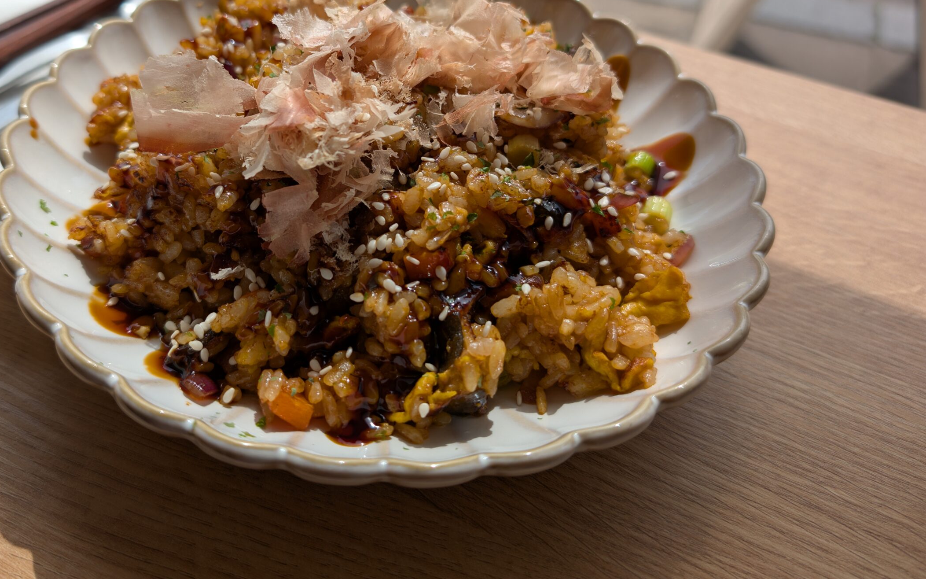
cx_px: 370
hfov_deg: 60.7
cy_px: 187
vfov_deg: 40.0
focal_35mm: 31
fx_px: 782
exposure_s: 1/1245
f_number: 1.68
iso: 21
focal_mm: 6.9
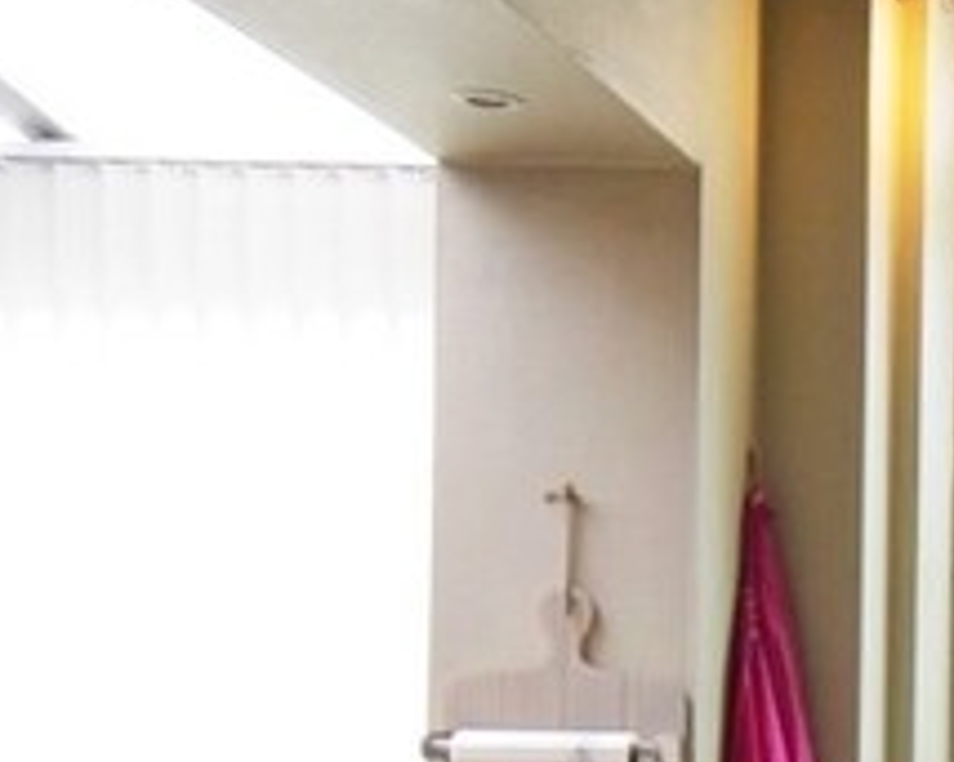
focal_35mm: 89
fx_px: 2512
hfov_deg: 17.9
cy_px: 838
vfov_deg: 16.7
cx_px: 1643
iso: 400
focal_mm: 10
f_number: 4.5
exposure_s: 1/80
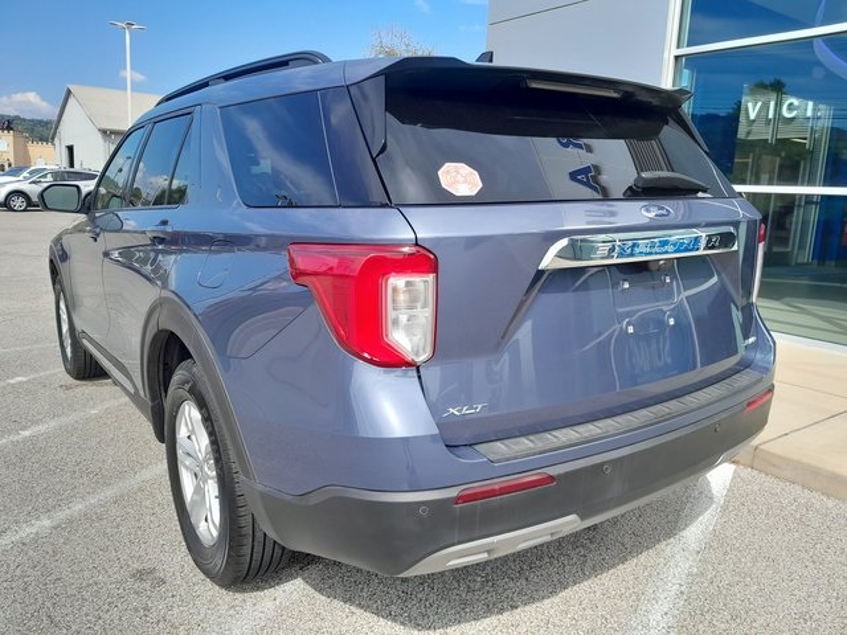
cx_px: 424
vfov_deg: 51.4
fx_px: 661
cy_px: 318
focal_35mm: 27
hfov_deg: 65.3
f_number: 1.8
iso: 40
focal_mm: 4
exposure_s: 1/257
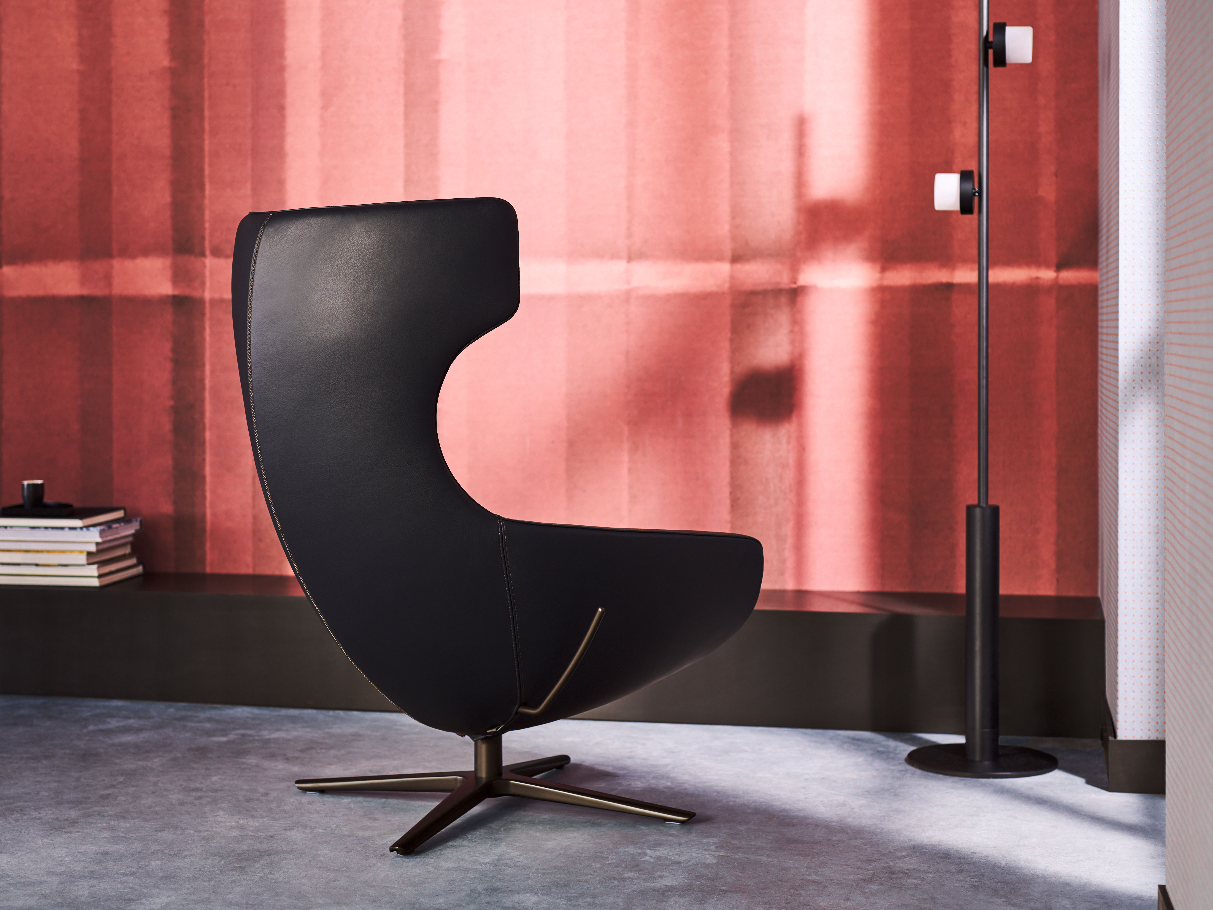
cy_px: 428
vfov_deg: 25.2
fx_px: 2032
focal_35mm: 58
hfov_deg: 33.2
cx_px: 560
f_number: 2.8
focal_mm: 50
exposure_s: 1/125
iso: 50
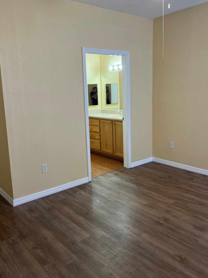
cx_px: 101
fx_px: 240
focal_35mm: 30
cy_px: 129
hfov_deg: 46.8
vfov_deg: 59.9
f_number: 1.5
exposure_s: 1/60
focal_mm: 5.7
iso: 80
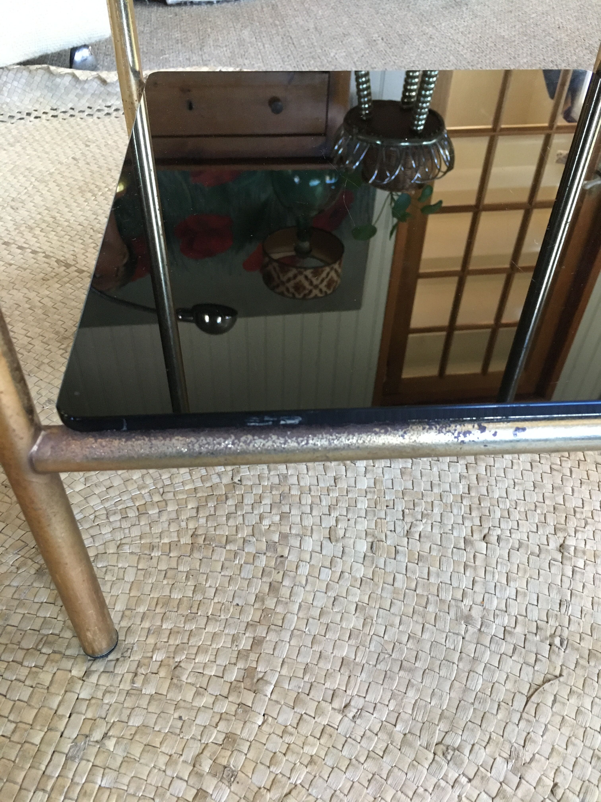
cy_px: 401
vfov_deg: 61.7
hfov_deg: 48.2
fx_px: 671
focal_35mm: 29
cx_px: 300
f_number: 2.2
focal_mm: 4.15
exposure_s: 1/17
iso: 200
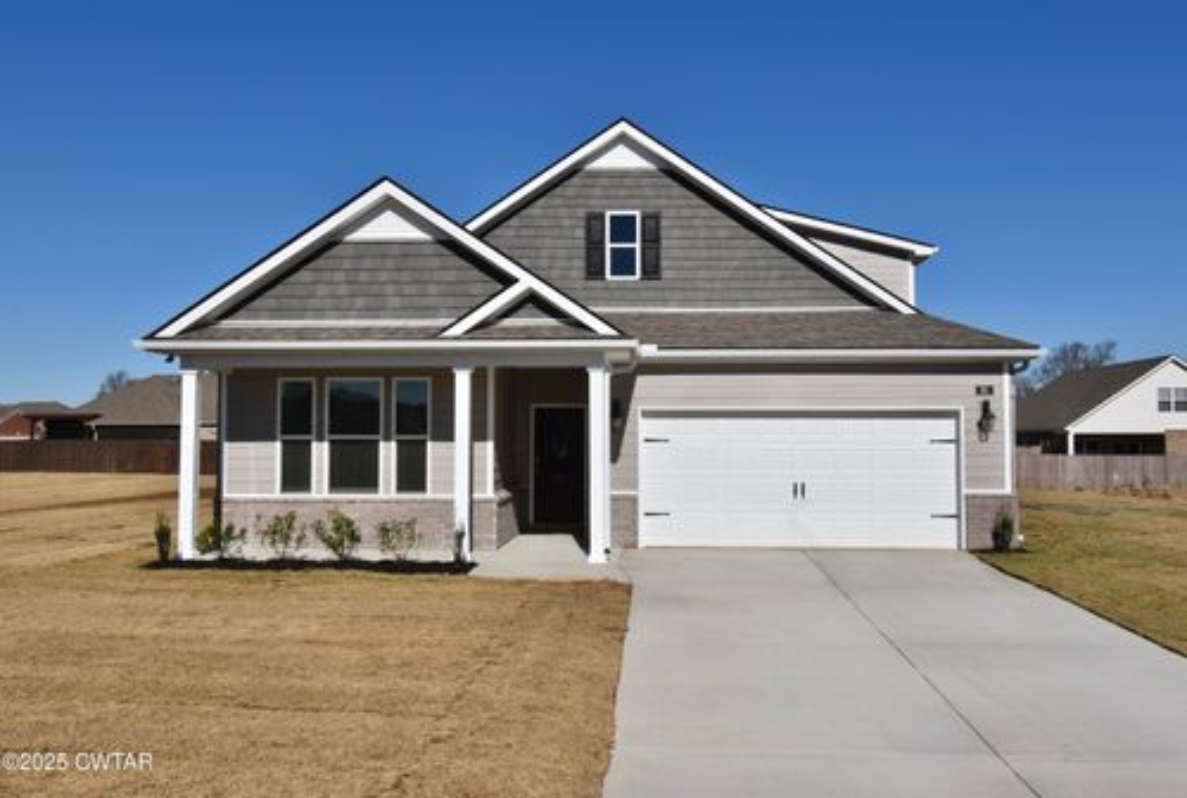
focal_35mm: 30
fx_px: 992
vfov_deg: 43.8
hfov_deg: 61.8
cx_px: 594
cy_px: 399
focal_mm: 20
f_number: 13
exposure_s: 1/640
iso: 200
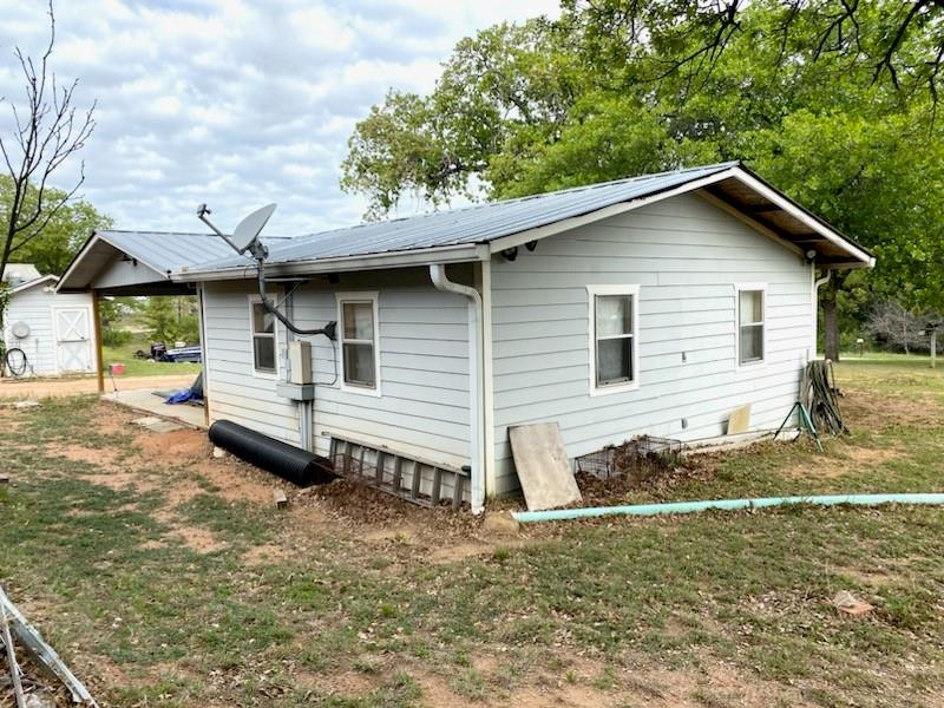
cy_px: 354
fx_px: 709
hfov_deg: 67.3
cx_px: 472
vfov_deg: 53.1
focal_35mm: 26
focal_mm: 4.25
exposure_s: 1/1043
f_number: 1.8
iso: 32
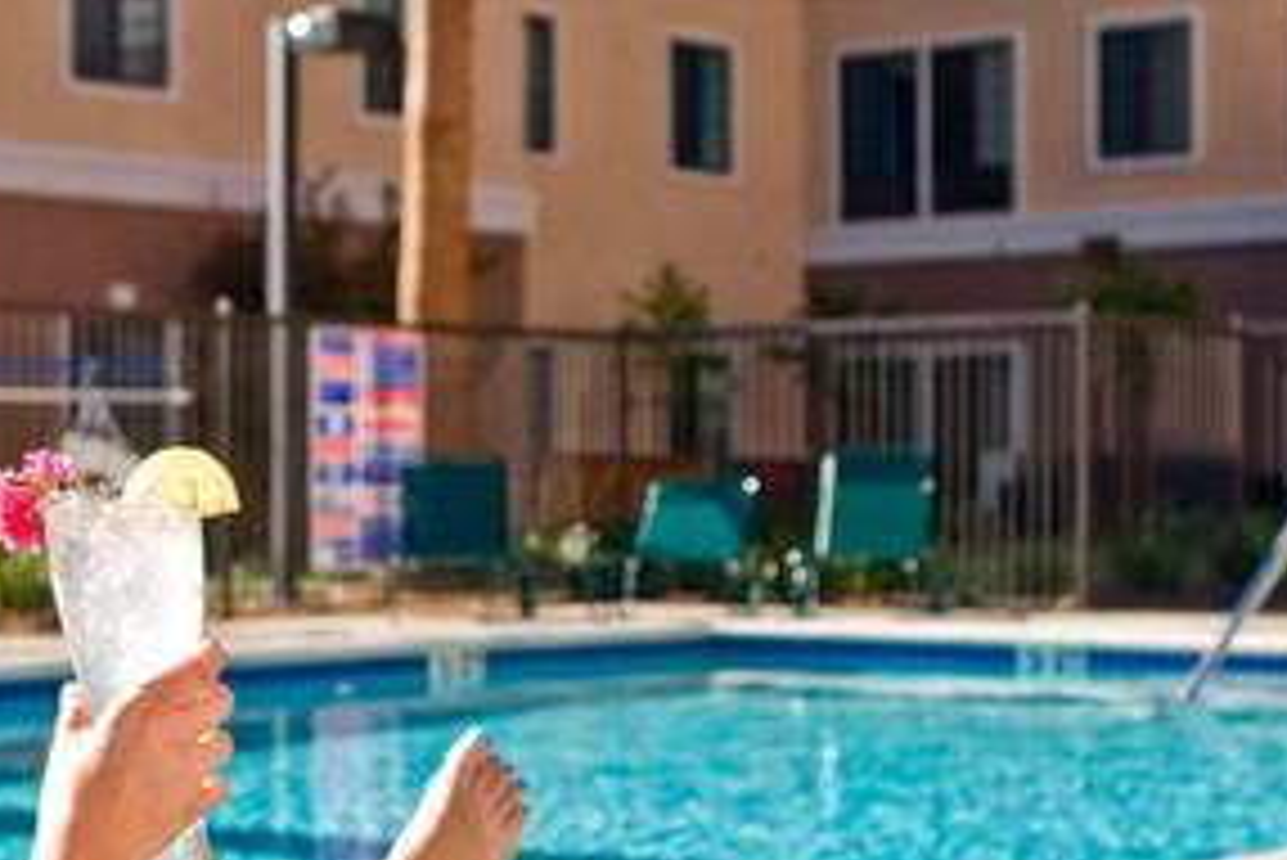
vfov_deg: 15.0
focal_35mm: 91
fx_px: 3255
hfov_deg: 22.3
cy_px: 493
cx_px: 547
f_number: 4.5
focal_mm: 28
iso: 100
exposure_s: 1/125
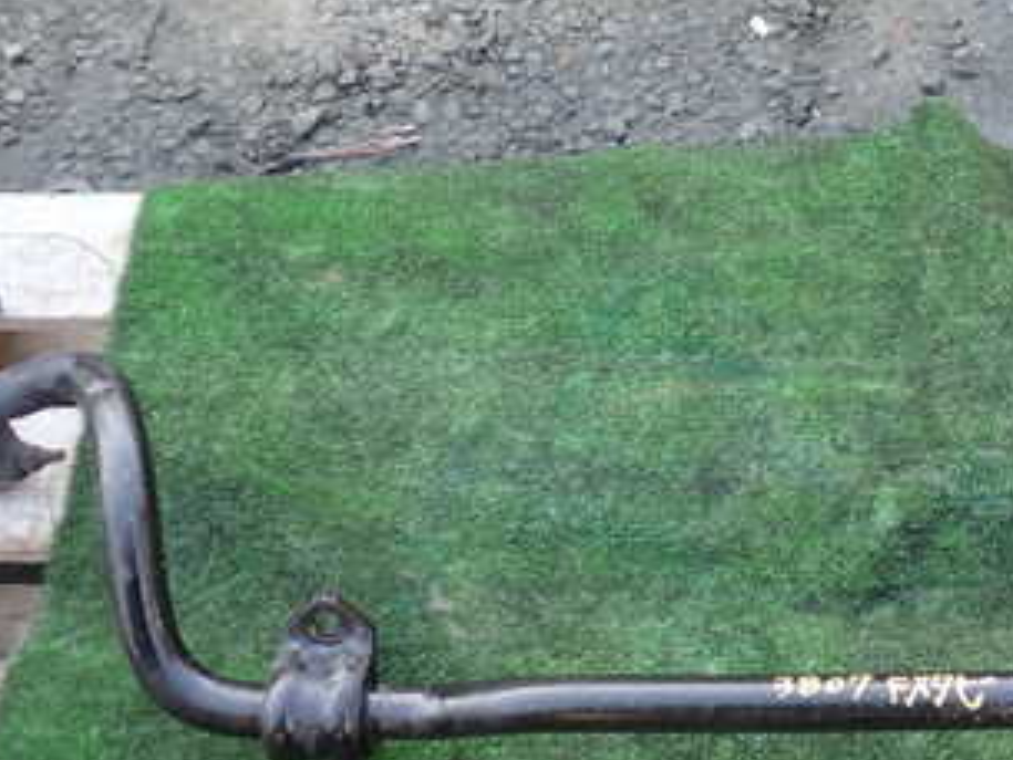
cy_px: 285
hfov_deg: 31.5
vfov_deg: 24.8
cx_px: 860
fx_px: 1727
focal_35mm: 59
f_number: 2.3
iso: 100
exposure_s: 1/60
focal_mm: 5.4
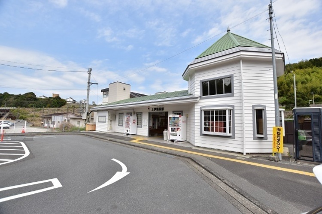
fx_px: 134
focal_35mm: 15
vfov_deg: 77.2
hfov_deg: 100.4
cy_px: 107
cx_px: 161
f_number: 4.5
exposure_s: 1/1250
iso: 160
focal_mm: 10
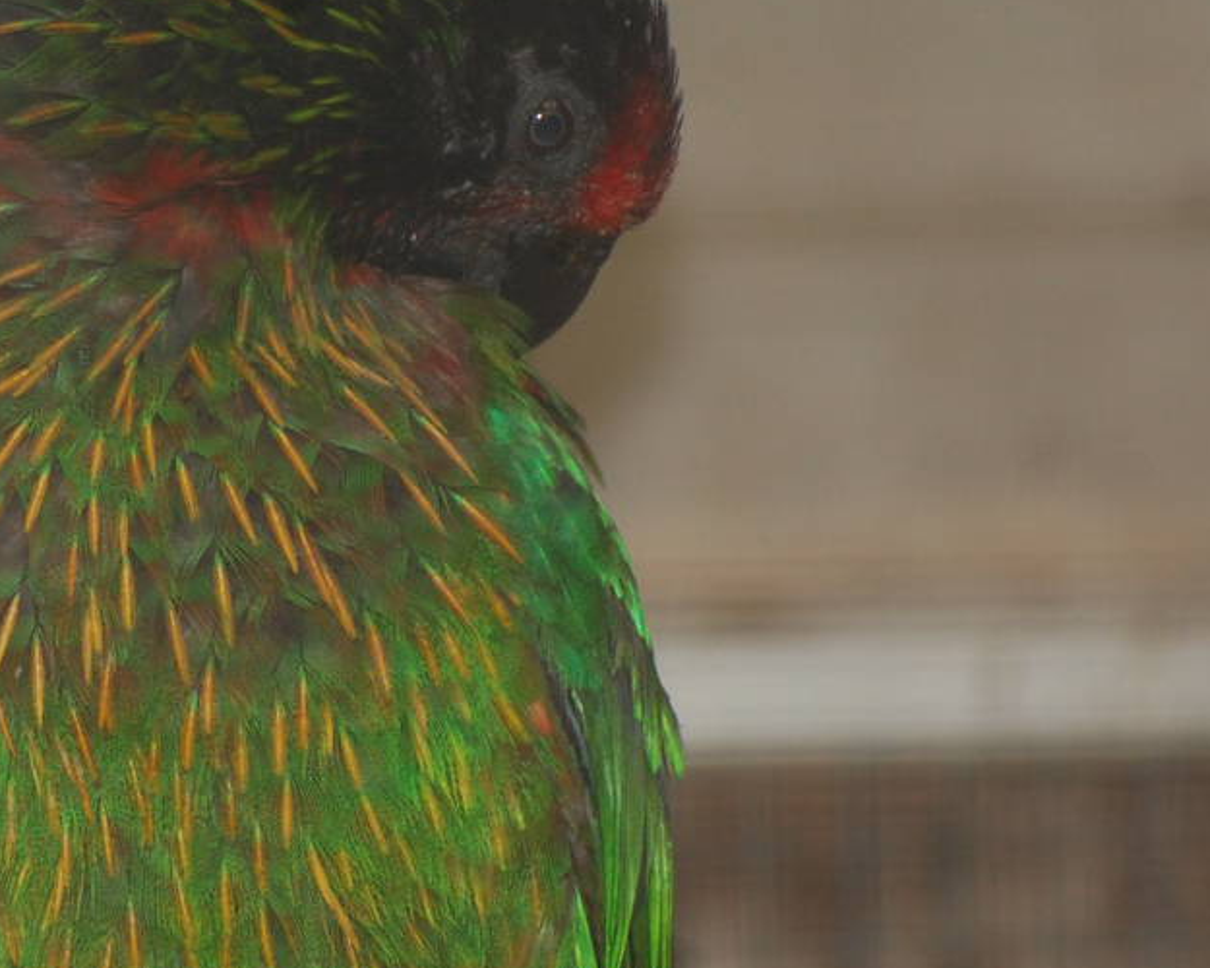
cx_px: -110
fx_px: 25784
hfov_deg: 2.7
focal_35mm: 720
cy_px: 494
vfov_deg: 2.2
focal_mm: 200
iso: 400
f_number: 5.6
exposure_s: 1/60
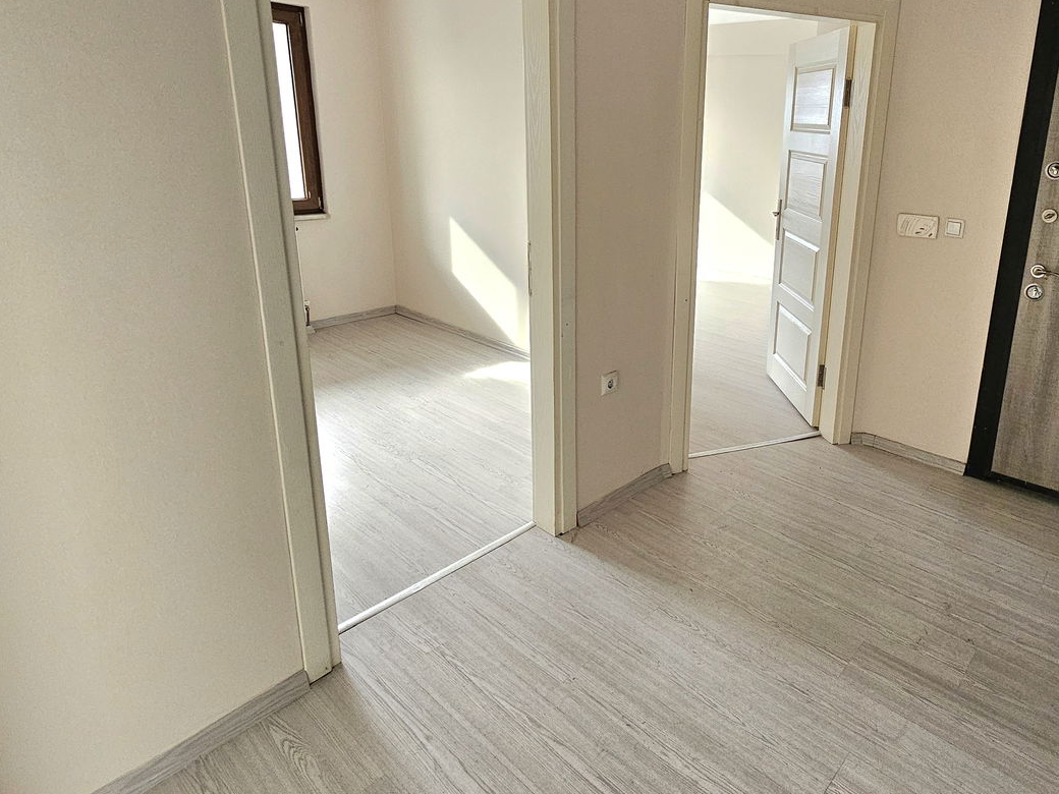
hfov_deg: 79.4
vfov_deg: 65.4
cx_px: 693
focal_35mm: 20
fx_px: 612
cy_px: 321
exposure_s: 1/77.5
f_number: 2.2
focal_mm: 2.2
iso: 500
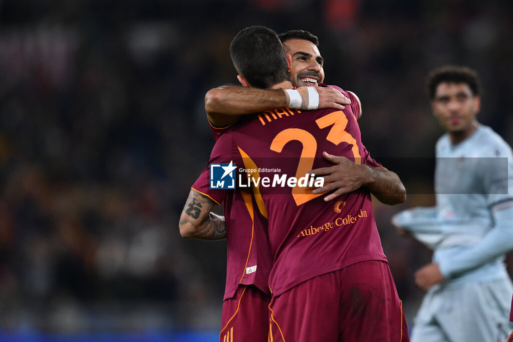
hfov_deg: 5.2
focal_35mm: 400
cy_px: 171
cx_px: 256
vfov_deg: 3.4
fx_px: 5698
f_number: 3.2
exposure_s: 1/2000
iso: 1600
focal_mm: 400
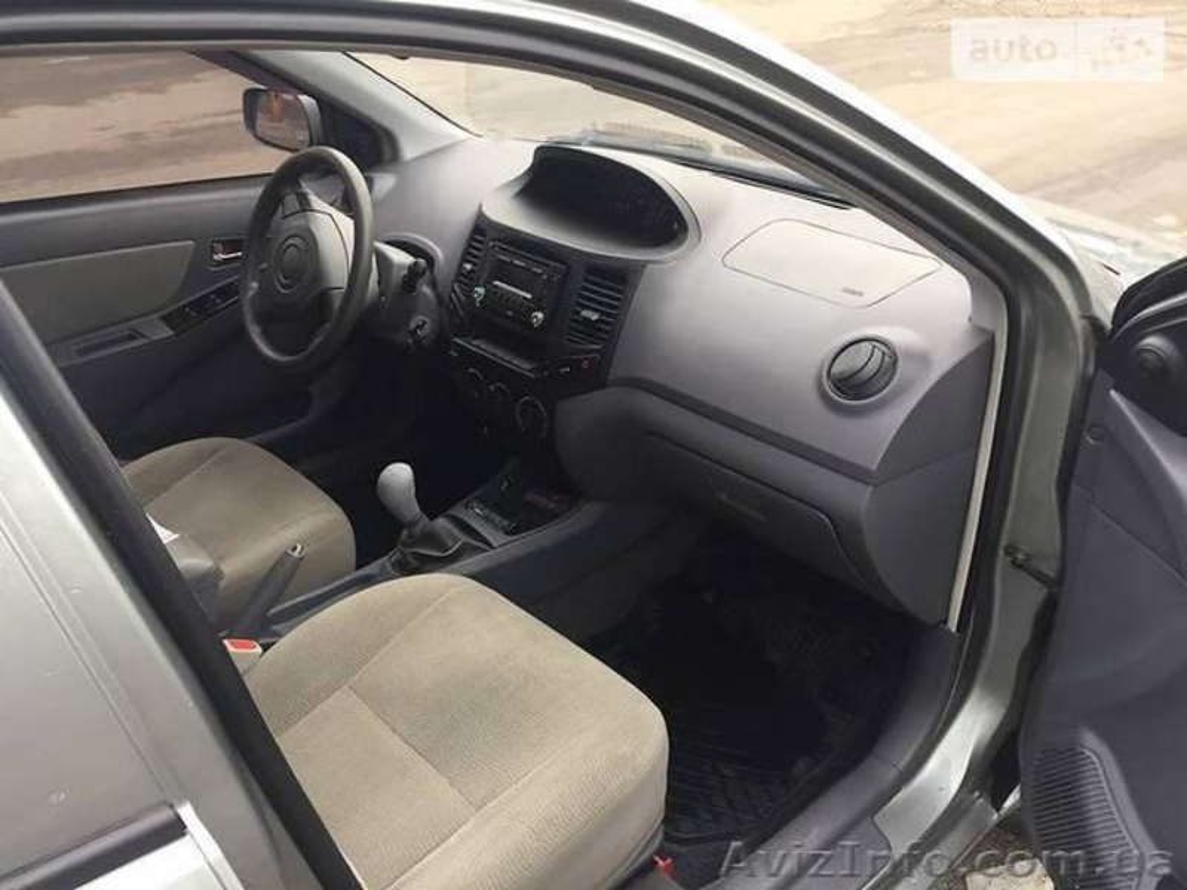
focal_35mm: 29
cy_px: 445
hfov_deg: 61.7
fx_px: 994
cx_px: 594
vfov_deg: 48.2
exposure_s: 1/100
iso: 50
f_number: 2.2
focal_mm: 4.2
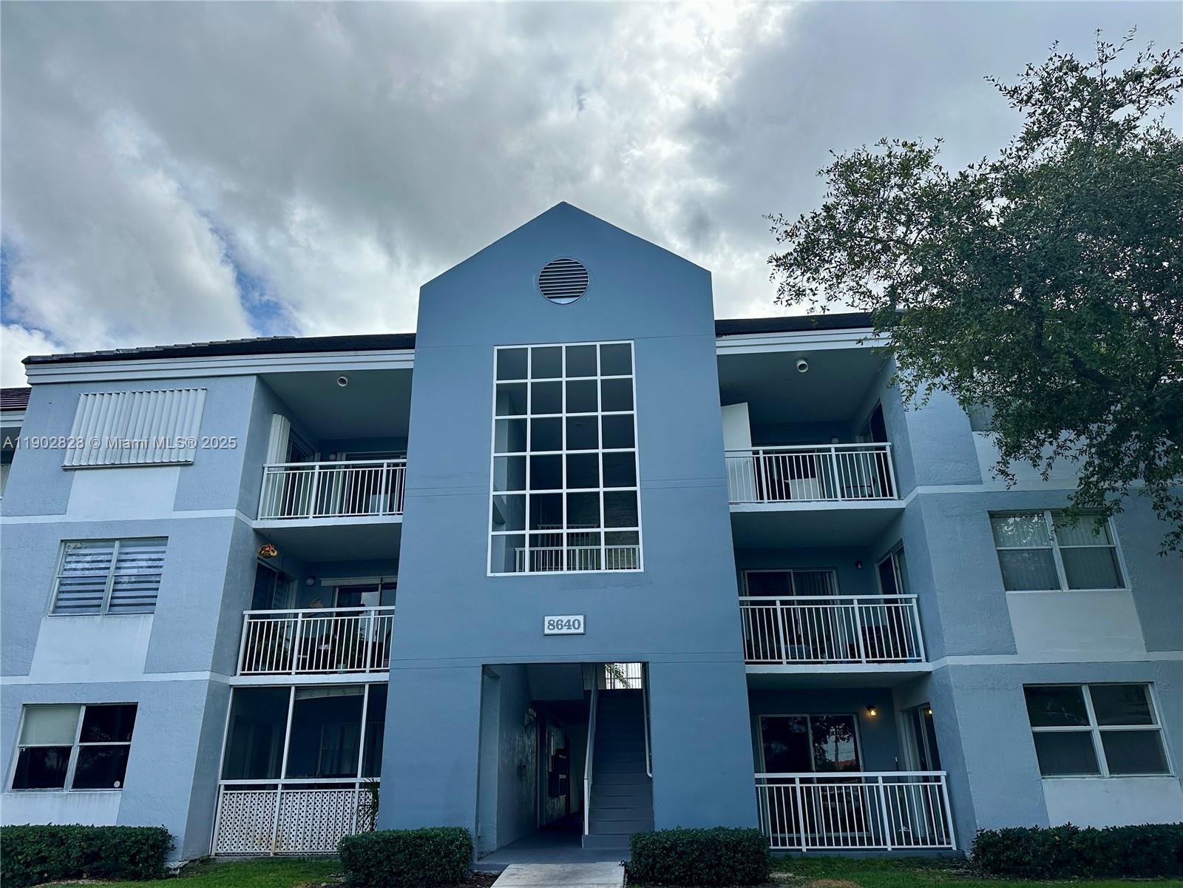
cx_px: 592
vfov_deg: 56.8
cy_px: 444
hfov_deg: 71.6
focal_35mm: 24
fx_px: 820
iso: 80
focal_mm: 6.86
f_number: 1.78
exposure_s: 1/5263
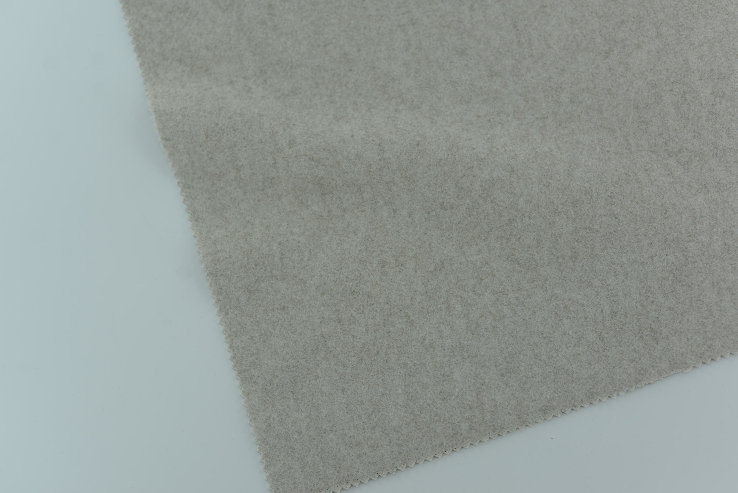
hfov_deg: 39.6
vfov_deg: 27.0
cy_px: 246
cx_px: 369
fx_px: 1025
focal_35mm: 50
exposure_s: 1/320
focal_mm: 50
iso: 100
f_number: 3.5
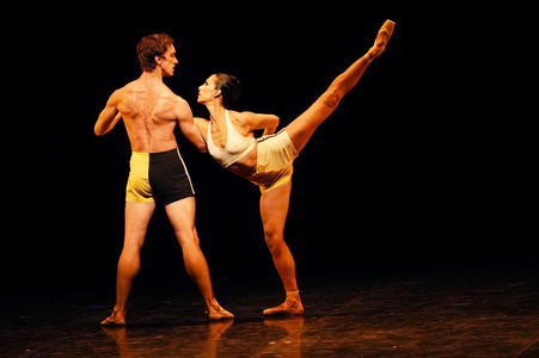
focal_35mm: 318
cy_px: 179
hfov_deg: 6.5
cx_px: 270
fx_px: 4758
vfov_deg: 4.3
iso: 6400
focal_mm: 318
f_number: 6.3
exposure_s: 1/200
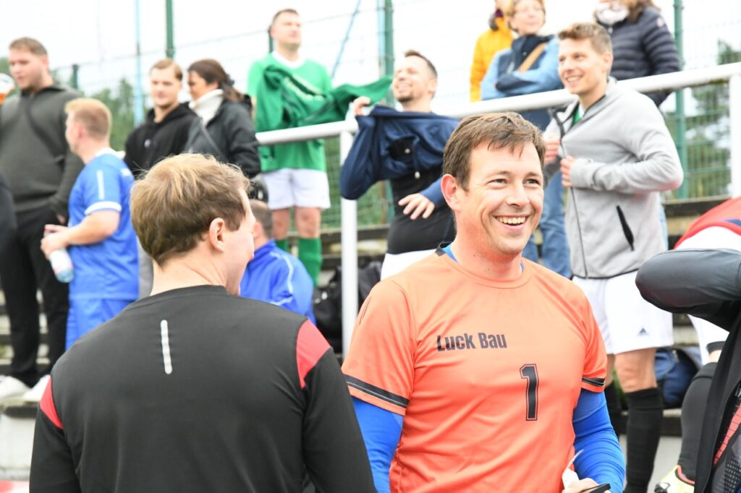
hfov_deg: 28.9
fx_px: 1440
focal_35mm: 70
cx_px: 370
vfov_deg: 19.4
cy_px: 246
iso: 6400
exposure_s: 1/2000
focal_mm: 70
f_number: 4.5
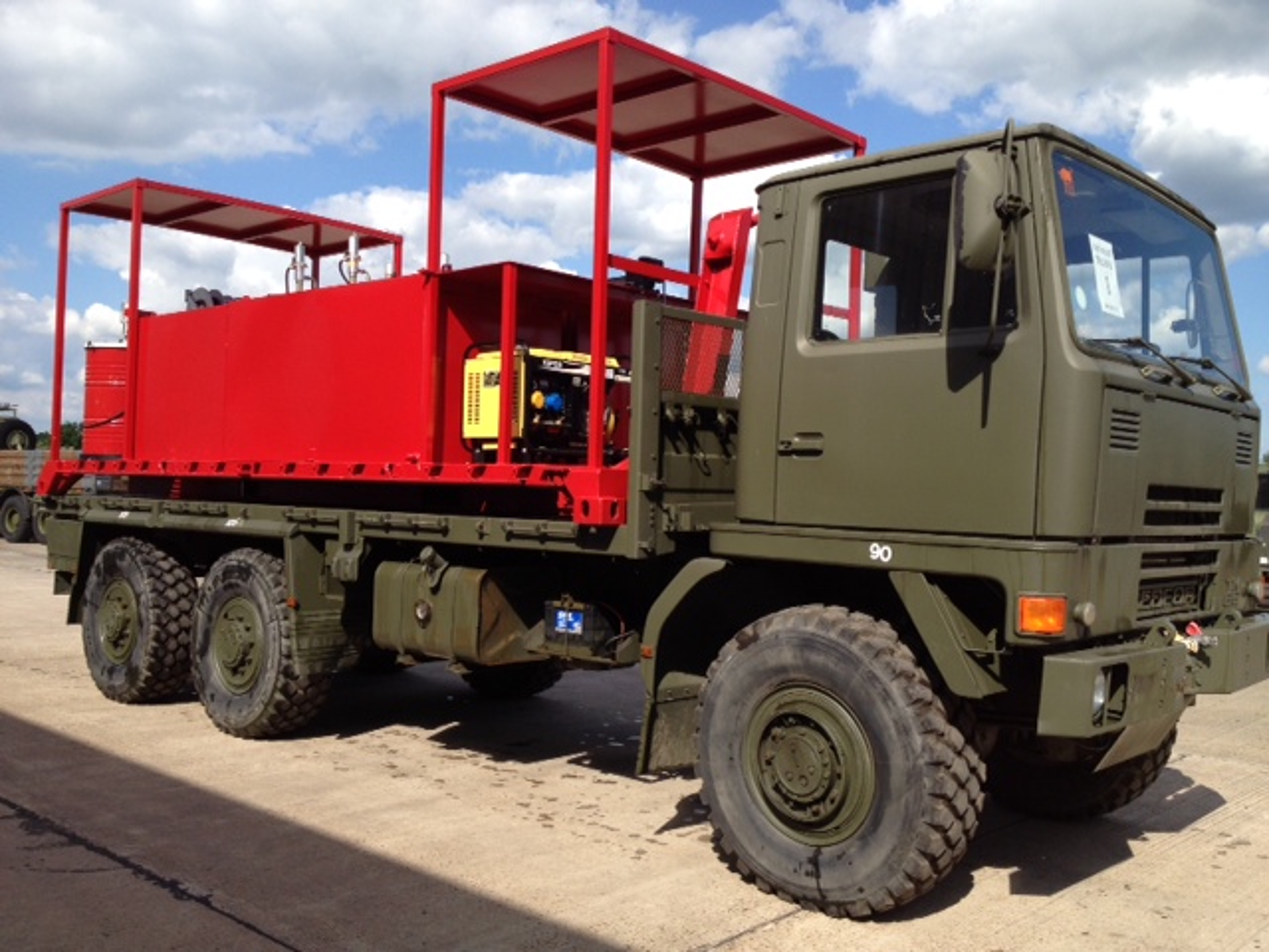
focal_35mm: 35
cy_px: 476
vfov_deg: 40.7
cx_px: 634
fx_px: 1283
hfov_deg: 52.6
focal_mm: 4.28
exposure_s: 1/1453
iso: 64
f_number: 2.4
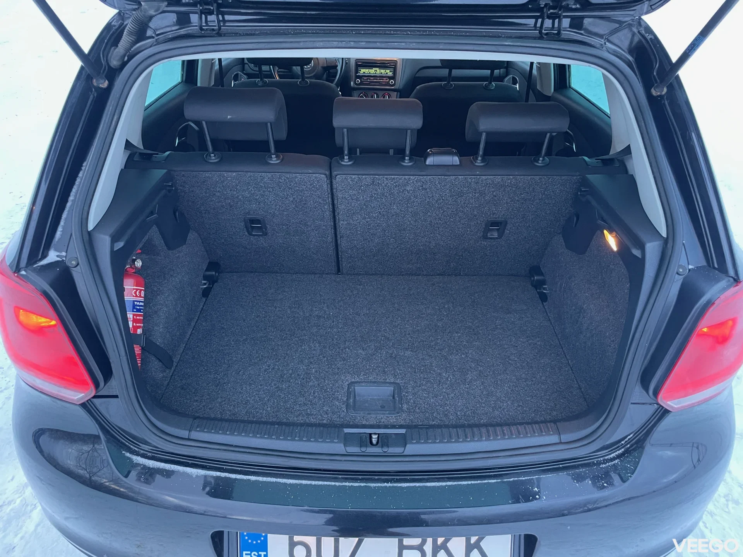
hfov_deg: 67.3
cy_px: 278
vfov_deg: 53.1
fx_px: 558
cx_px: 372
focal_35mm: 26
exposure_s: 1/60
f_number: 1.6
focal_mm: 4.2
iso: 500
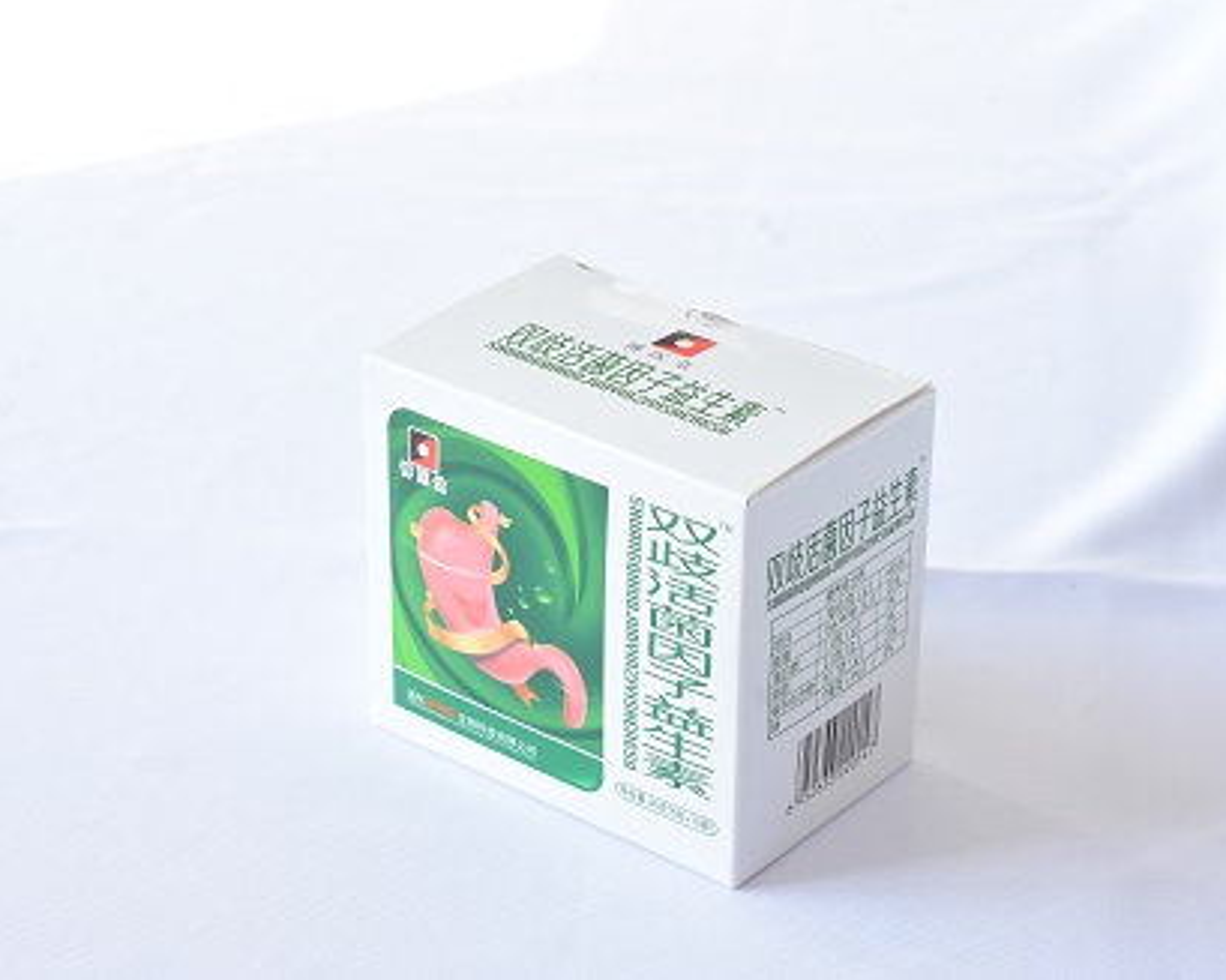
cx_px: 650
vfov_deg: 17.9
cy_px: 484
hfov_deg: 22.2
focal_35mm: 86
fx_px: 3120
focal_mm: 50
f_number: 8
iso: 200
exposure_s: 1/25
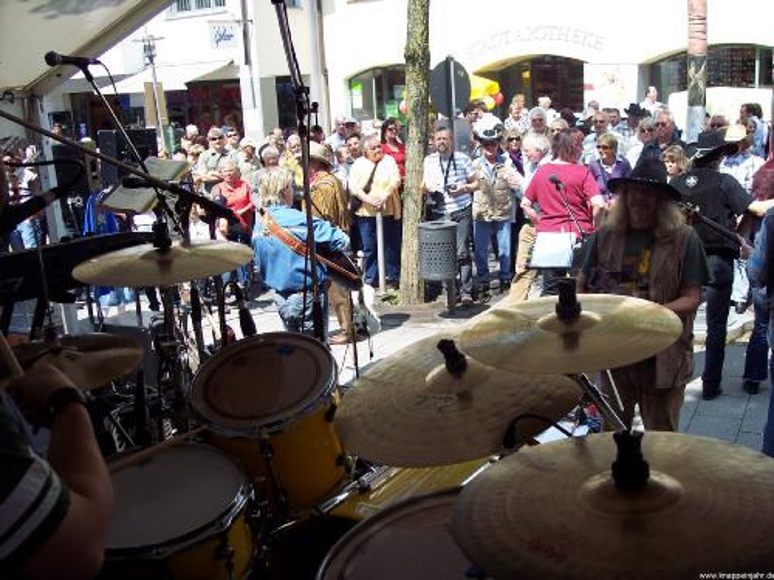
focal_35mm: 39
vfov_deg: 36.8
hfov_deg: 47.9
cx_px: 387
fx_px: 872
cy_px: 290
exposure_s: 1/500
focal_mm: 8
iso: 100
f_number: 3.4
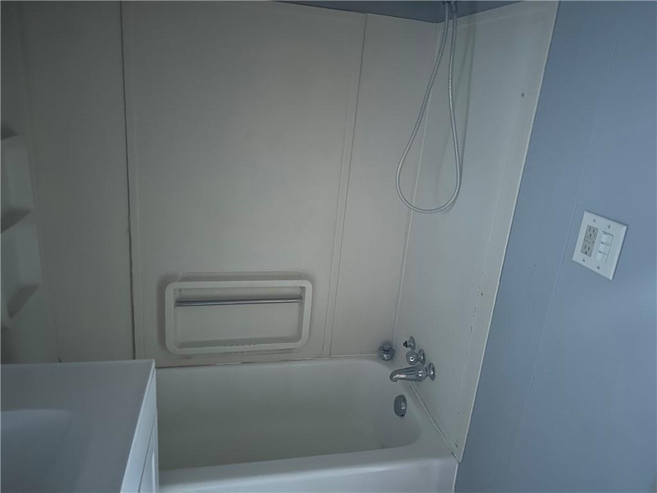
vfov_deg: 56.8
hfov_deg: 71.6
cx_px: 328
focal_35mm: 24
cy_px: 246
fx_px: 456
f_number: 1.78
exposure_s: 1/9
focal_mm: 6.86
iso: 1250
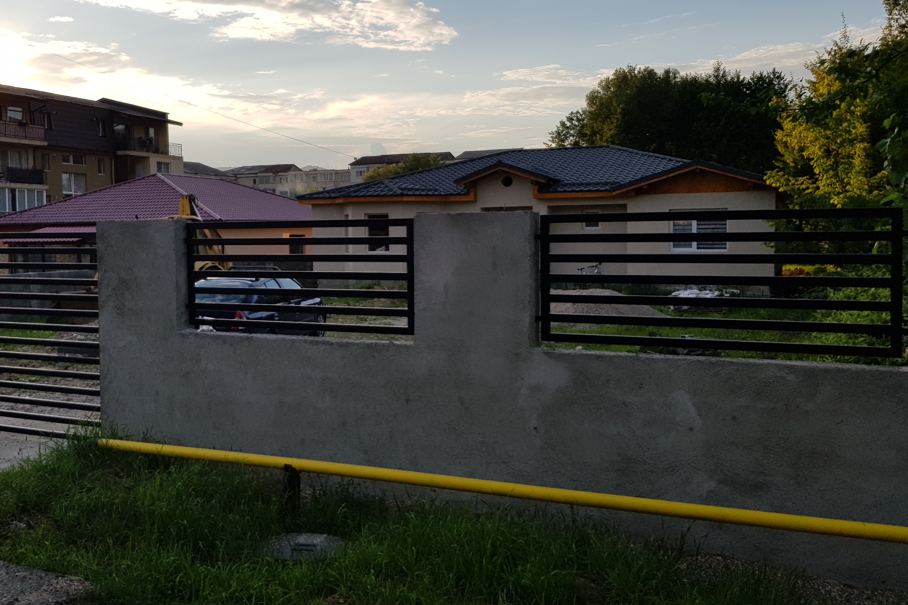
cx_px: 337
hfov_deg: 52.5
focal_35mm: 36
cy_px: 260
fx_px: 908
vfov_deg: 36.8
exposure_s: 1/2112
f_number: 1.7
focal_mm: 4.3
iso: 40
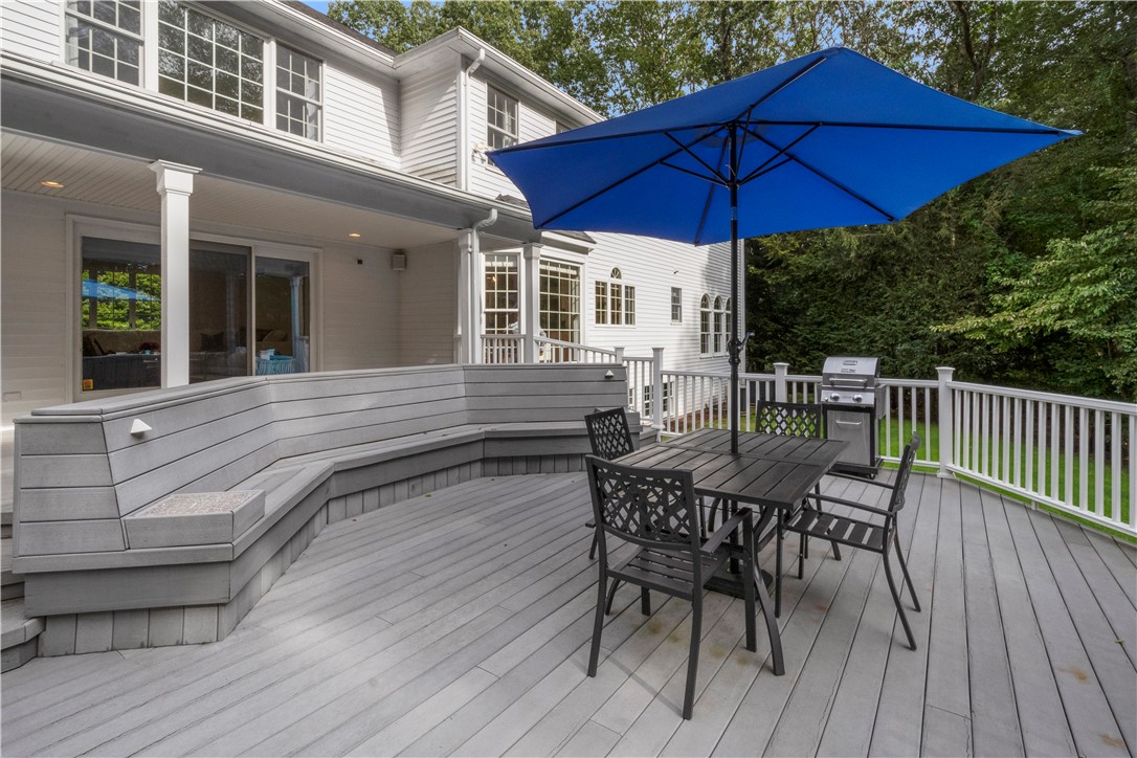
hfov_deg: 100.4
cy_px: 379
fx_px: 474
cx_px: 568
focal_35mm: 15
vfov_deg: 77.3
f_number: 14
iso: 400
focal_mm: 10
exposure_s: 1/200
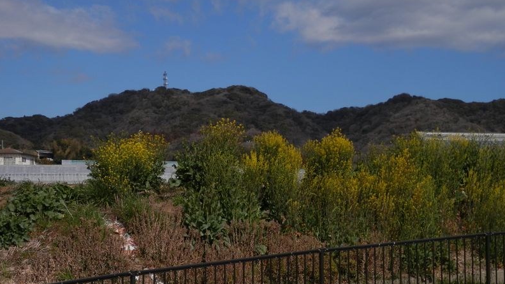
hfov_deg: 31.9
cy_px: 176
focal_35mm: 66
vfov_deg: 18.2
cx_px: 251
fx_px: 884
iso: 80
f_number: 12
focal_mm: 10.8
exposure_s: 1/200
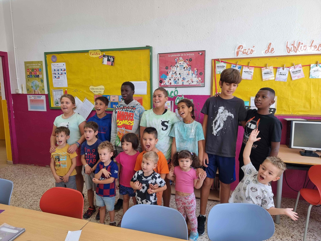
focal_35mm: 24
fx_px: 223
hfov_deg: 71.6
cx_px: 160
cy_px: 120
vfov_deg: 56.8
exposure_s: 1/100
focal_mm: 6.7
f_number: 1.8
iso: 100
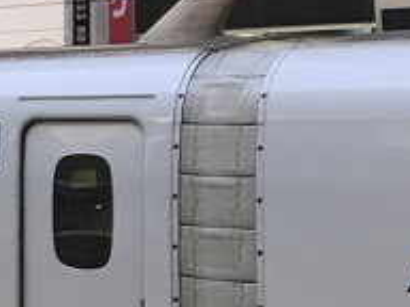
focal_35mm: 146
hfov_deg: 12.0
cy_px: 38
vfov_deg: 10.1
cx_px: -408
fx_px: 1729
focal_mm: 3.99
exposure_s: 1/60
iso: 32
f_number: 1.8
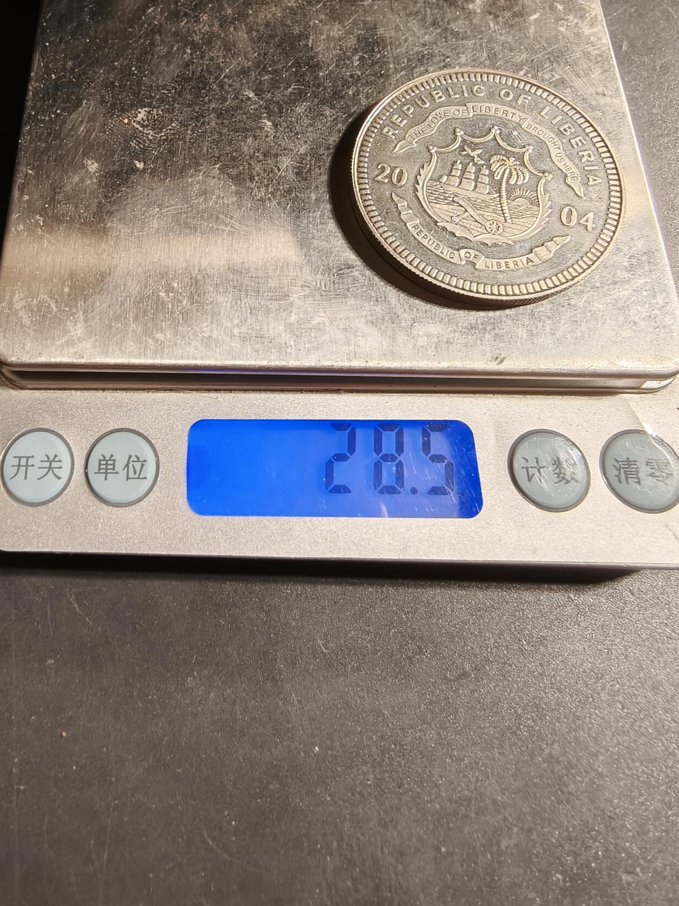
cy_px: 444
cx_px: 362
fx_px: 654
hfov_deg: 54.8
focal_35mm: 25
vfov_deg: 69.4
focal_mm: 2.32
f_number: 2
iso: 250
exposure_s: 1/100
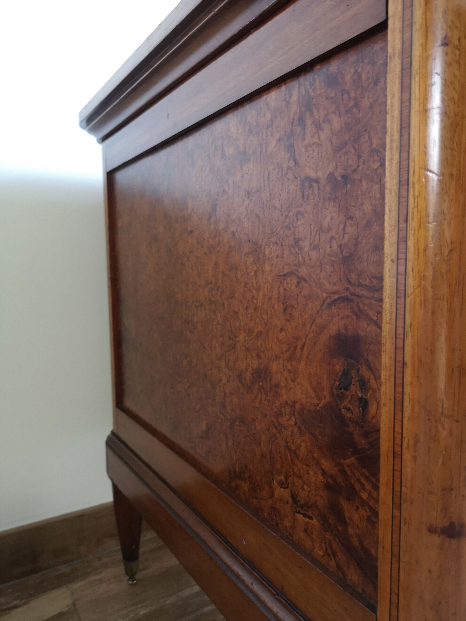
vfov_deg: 65.3
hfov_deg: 51.4
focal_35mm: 27
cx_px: 233
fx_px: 485
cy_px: 310
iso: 500
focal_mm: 5.58
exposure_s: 1/20
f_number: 1.8
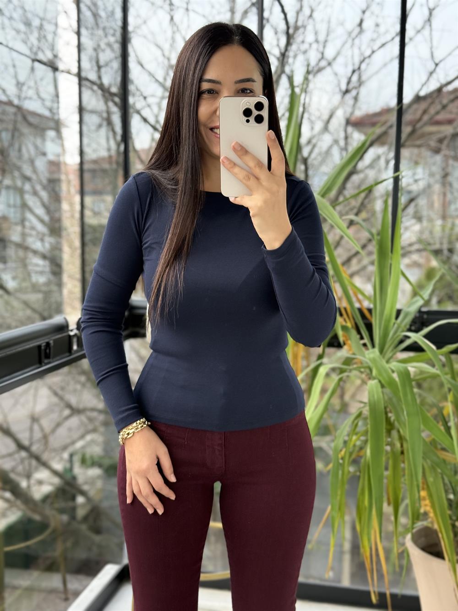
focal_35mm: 48
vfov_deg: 39.7
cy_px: 306
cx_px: 229
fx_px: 847
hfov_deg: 30.3
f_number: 1.78
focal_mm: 6.76
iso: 100
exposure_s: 1/272
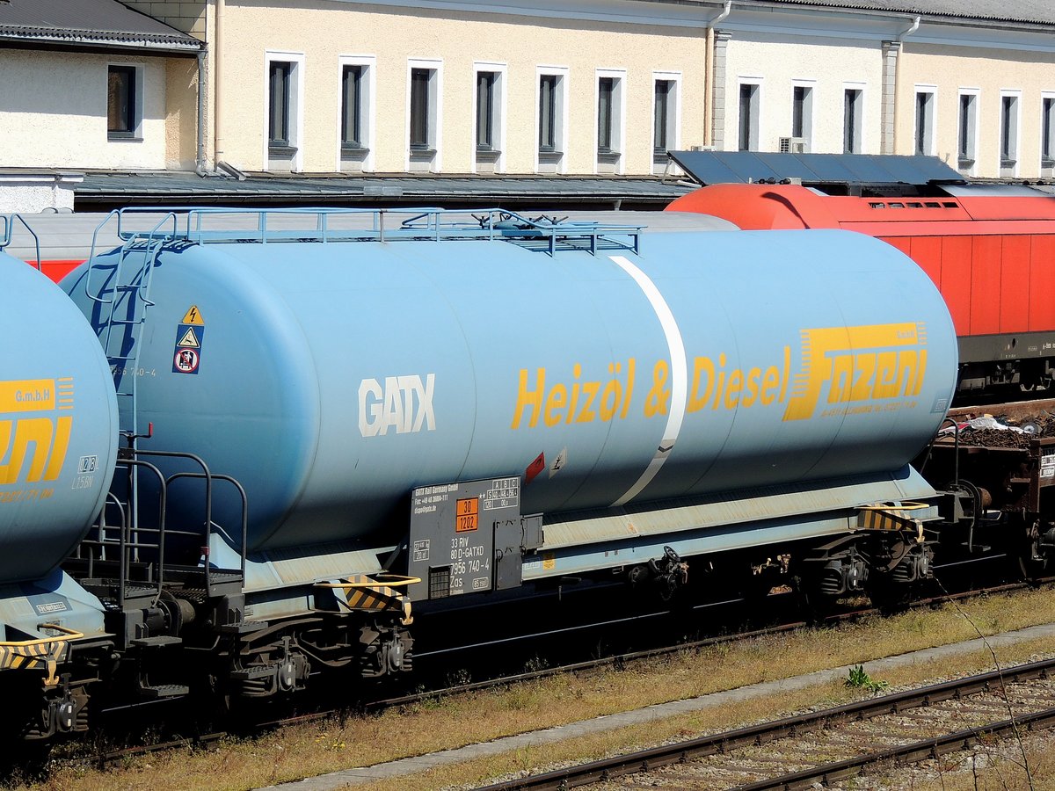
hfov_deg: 12.7
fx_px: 4724
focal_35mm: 155
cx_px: 528
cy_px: 396
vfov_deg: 9.6
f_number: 4.4
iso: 100
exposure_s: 1/640
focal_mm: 27.6
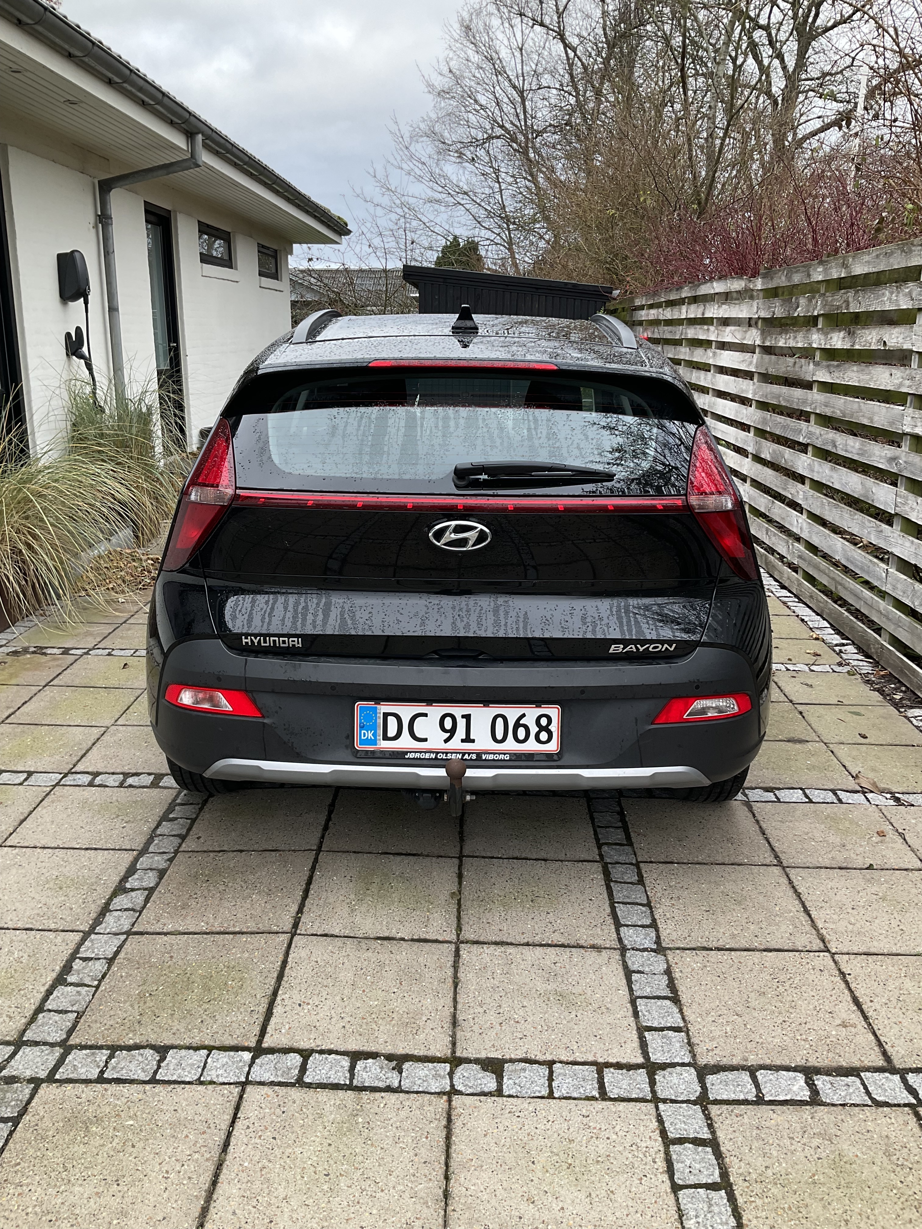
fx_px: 1030
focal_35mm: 29
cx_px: 461
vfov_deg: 61.7
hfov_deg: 48.2
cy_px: 614
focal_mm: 3
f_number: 1.8
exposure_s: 1/120
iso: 25
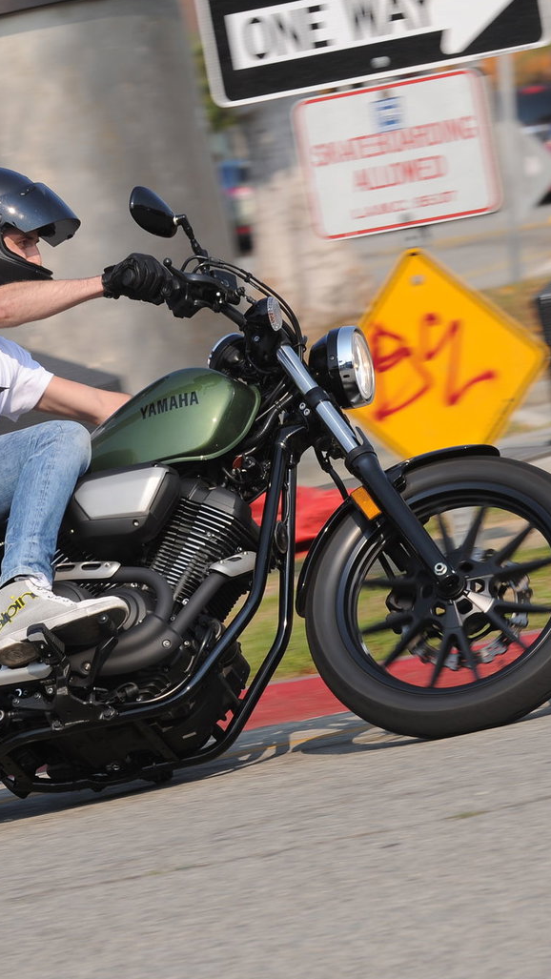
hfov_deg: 3.7
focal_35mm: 326
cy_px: 494
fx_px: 8464
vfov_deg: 6.6
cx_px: 141
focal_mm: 200
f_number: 13
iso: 250
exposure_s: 1/320
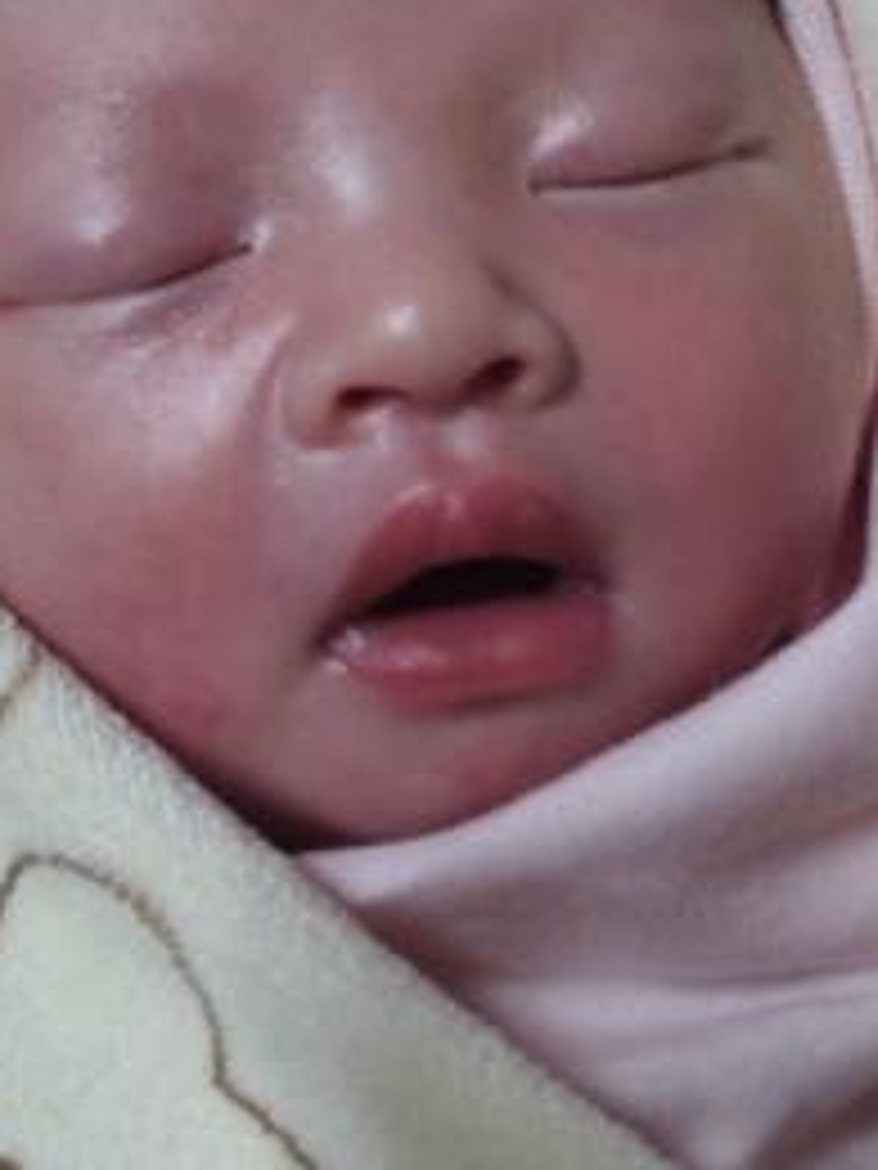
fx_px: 1691
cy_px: 639
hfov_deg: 28.8
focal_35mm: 50
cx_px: 254
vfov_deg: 38.2
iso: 248
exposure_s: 1/33
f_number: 1.79
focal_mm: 4.74
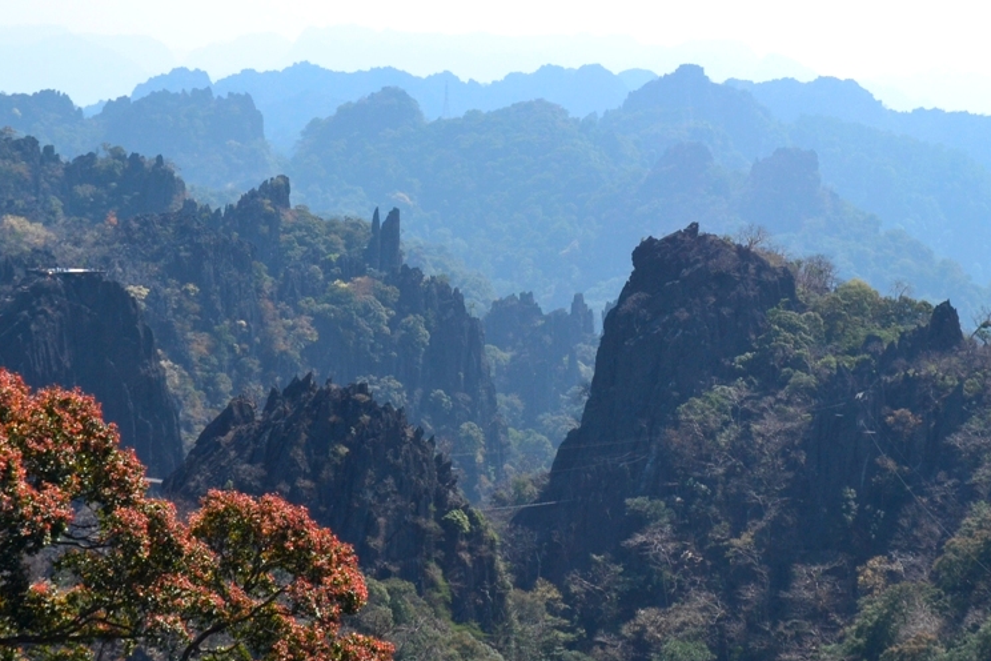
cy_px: 336
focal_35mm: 113
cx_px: 562
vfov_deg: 12.1
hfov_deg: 18.1
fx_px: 3106
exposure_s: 1/500
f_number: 11
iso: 400
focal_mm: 45
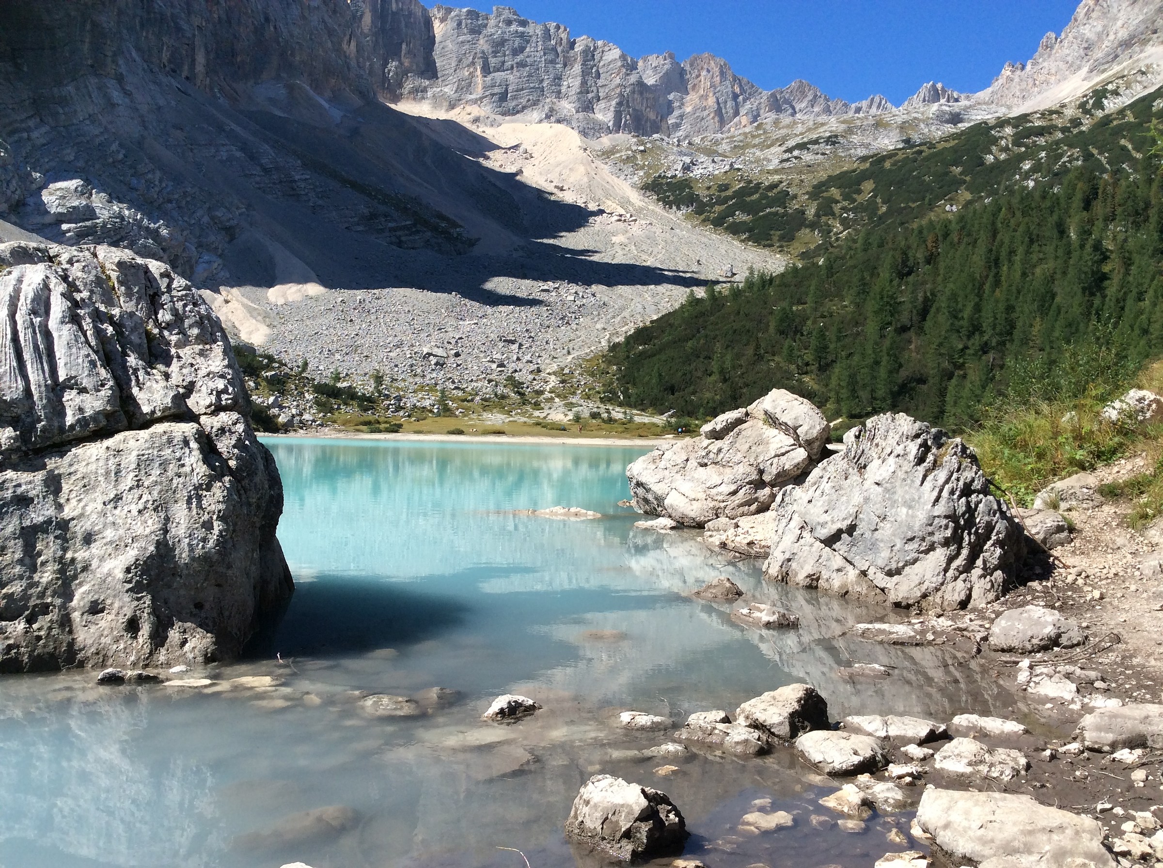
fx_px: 1073
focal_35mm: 32
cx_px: 582
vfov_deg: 44.0
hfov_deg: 56.9
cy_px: 434
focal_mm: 3.3
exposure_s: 1/1271
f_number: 2.4
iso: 32
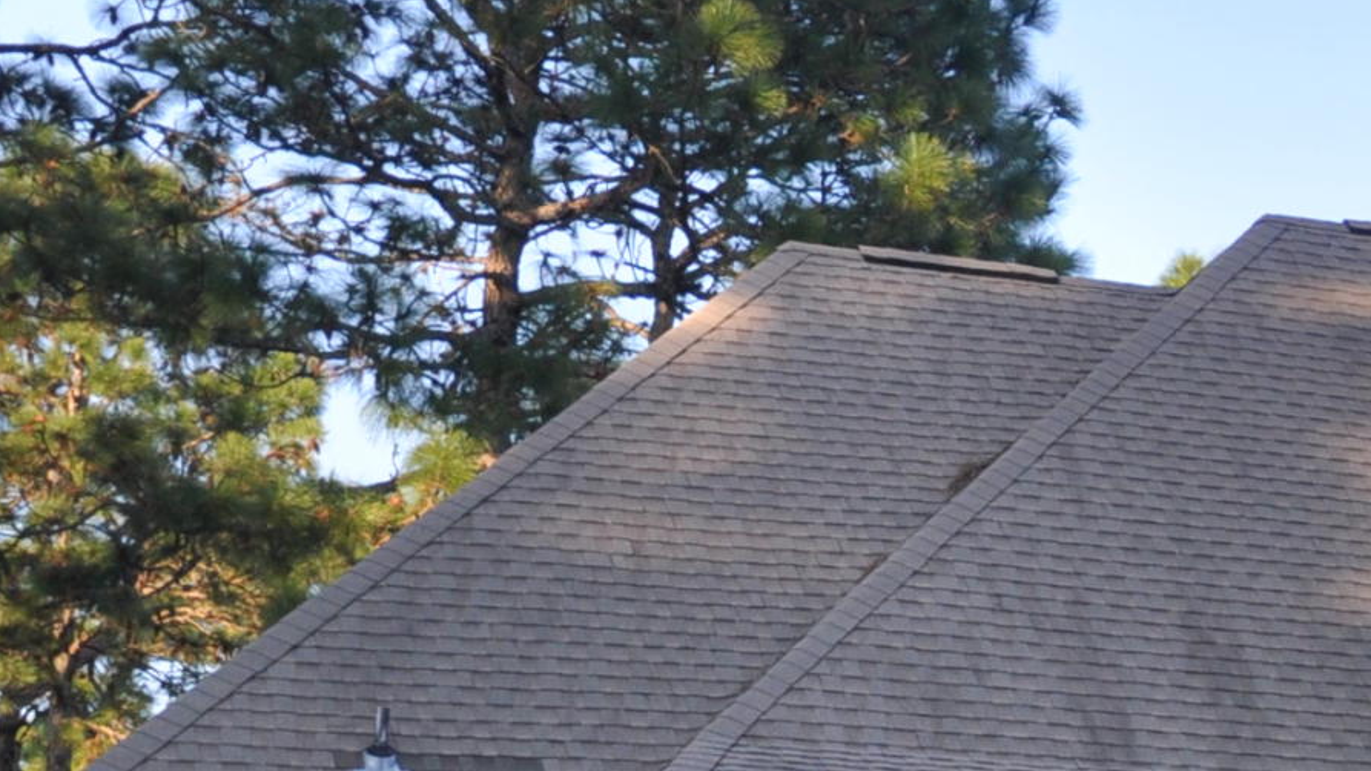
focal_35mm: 111
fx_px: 4026
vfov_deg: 10.7
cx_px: 1759
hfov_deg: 18.1
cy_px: 1011
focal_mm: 21
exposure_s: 1/200
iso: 360
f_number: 3.8
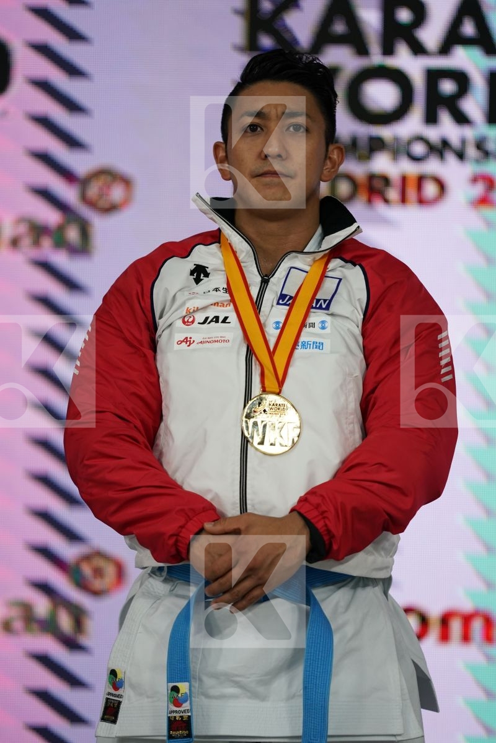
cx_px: 248
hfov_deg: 3.4
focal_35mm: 400
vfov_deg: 5.2
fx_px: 8266
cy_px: 372
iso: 1600
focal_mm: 400
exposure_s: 1/400
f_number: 2.8
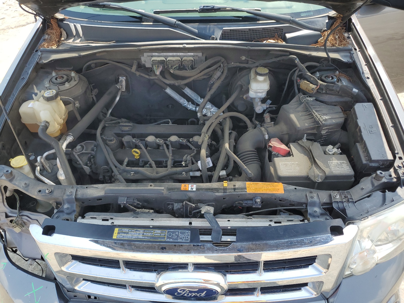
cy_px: 152
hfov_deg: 67.3
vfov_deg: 53.1
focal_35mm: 26
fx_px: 303
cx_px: 202
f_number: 1.5
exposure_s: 1/769
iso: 50
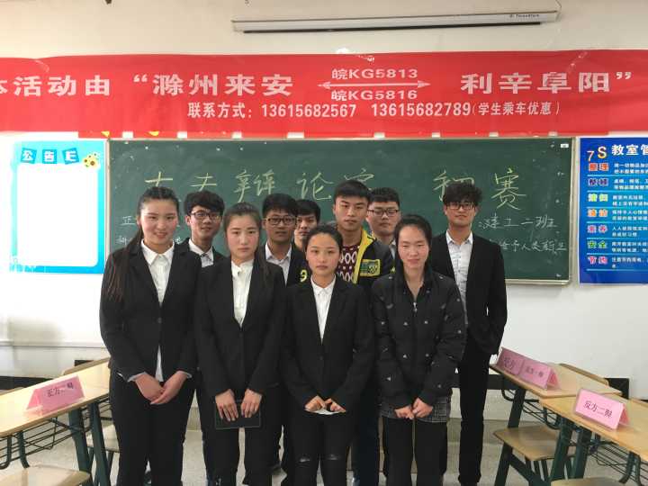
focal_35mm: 29
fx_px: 543
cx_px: 324
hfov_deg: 61.7
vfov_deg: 48.2
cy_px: 243
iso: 64
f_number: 2.2
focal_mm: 4.15
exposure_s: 1/17
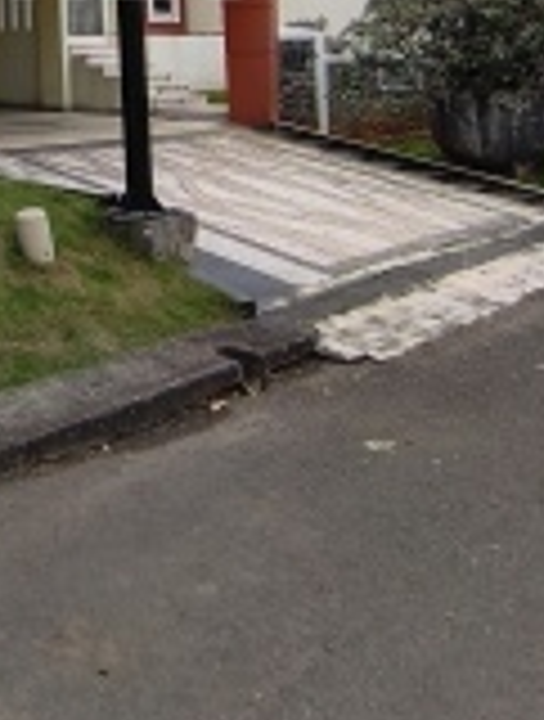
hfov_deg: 28.4
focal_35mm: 43
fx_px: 896
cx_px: -144
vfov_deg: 37.3
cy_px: -54
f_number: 2.2
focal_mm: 1.65
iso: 100
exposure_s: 1/50
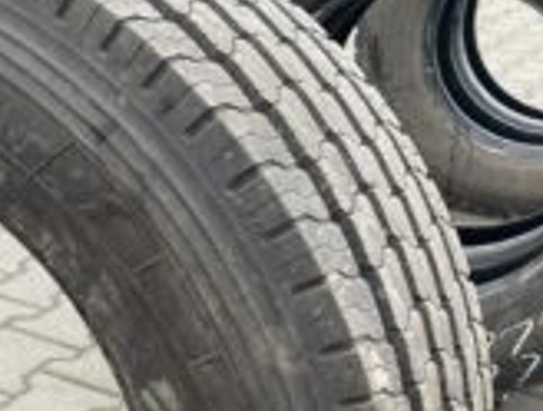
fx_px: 1070
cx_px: -83
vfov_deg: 21.2
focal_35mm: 68
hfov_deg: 25.9
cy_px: 380
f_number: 1.8
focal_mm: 4.25
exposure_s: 1/121
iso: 125
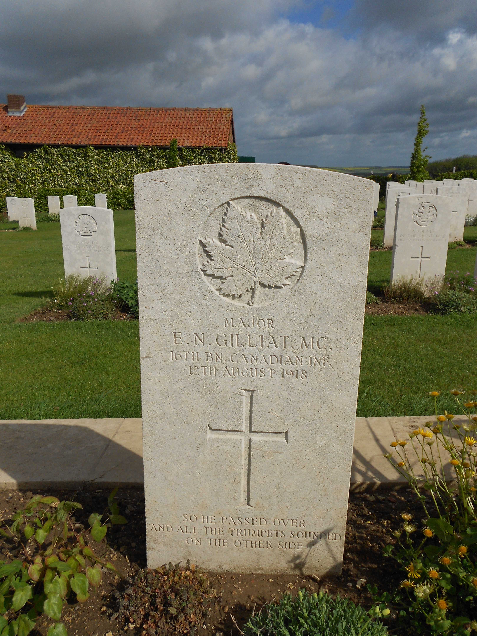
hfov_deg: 48.2
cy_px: 318
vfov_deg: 61.7
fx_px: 533
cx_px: 238
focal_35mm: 29
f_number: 8.5
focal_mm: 5.1
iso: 80
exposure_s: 1/500
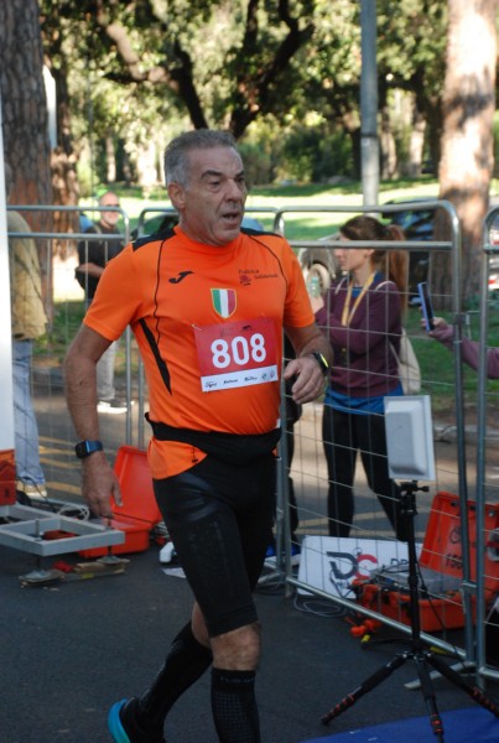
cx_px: 250
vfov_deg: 25.9
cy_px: 372
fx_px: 1613
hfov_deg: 17.6
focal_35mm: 78
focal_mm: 52
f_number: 5
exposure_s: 1/320
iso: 1000
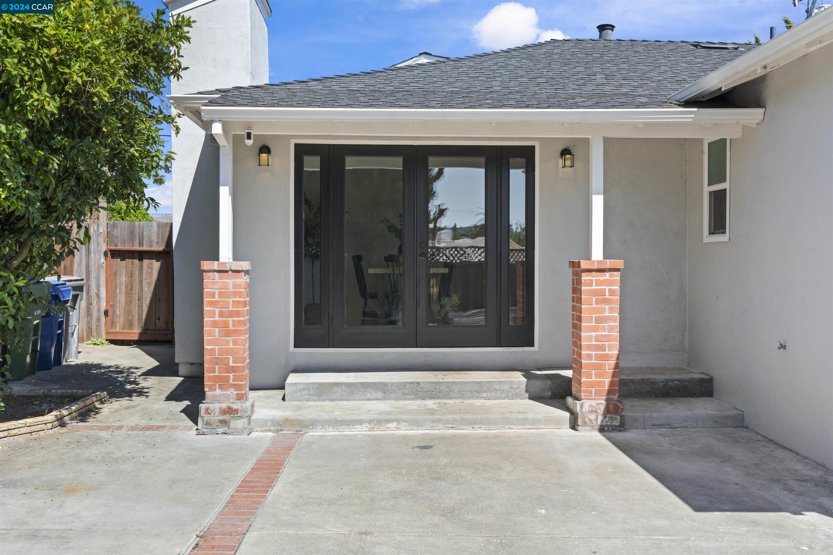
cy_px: 278
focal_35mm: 35
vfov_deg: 37.9
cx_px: 416
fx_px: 810
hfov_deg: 54.4
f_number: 14
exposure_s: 1/10
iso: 100
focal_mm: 35
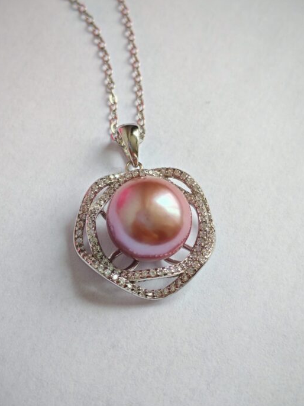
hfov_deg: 23.3
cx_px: 143
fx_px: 738
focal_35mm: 63
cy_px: 223
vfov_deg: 30.7
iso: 160
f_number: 1.95
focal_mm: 5.52
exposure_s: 1/100
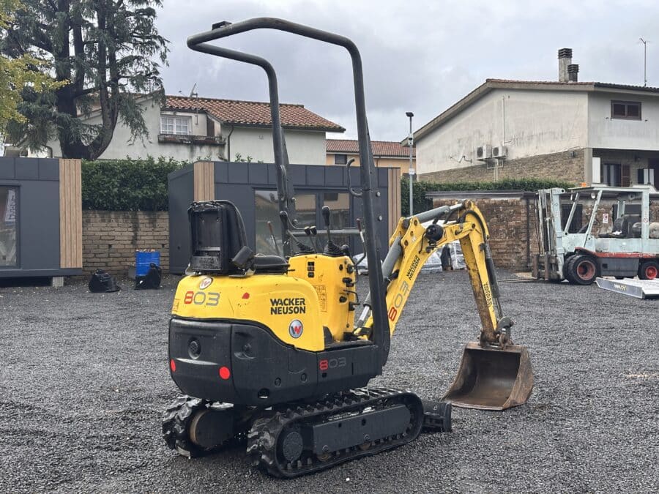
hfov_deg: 39.7
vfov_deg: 30.3
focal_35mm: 48
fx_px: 914
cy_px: 247
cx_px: 330
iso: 64
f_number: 1.78
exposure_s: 1/894
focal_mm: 6.86
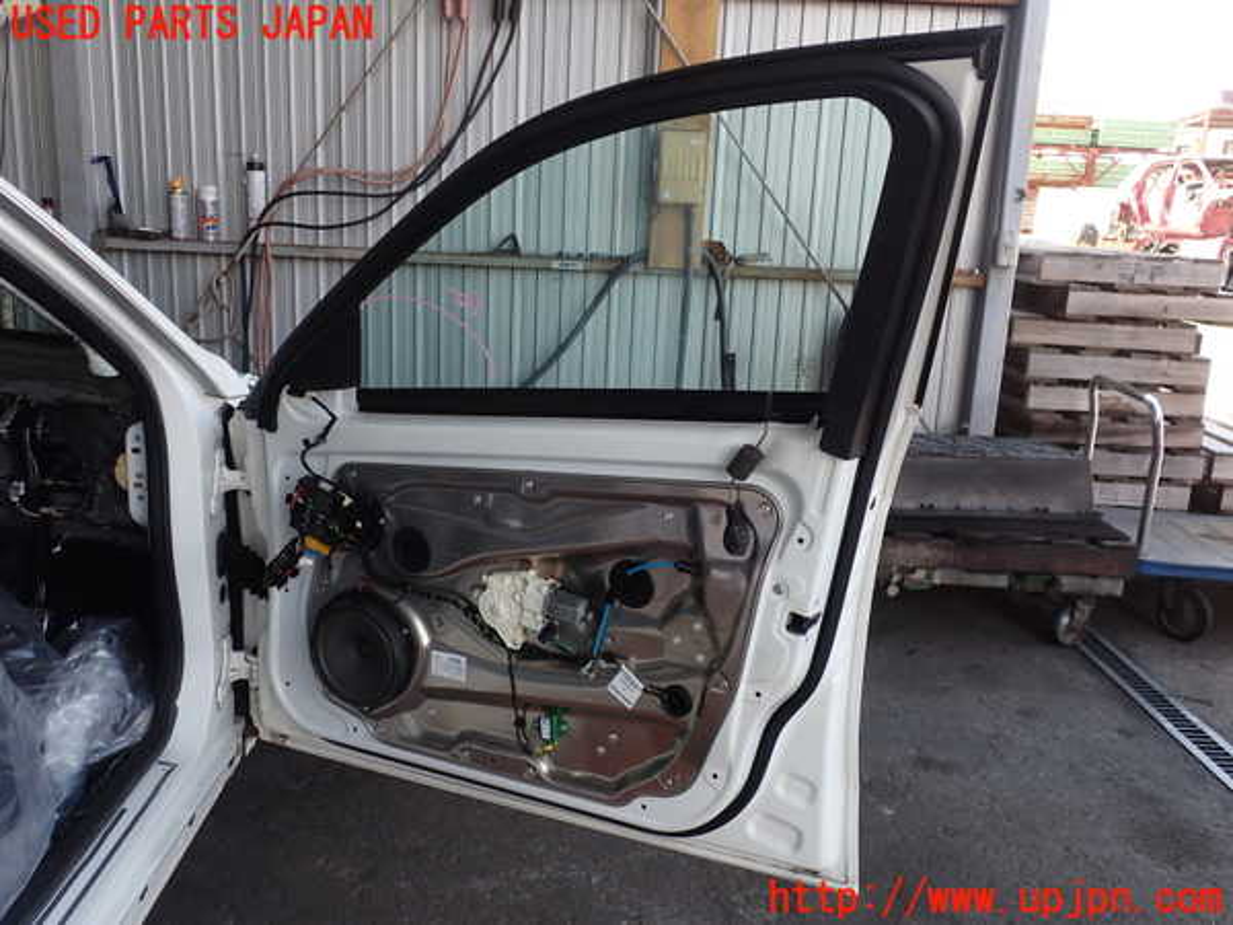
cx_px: 616
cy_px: 462
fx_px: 1069
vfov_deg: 46.8
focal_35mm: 30
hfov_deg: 60.0
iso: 100
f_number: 3.2
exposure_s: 1/125
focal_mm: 5.4
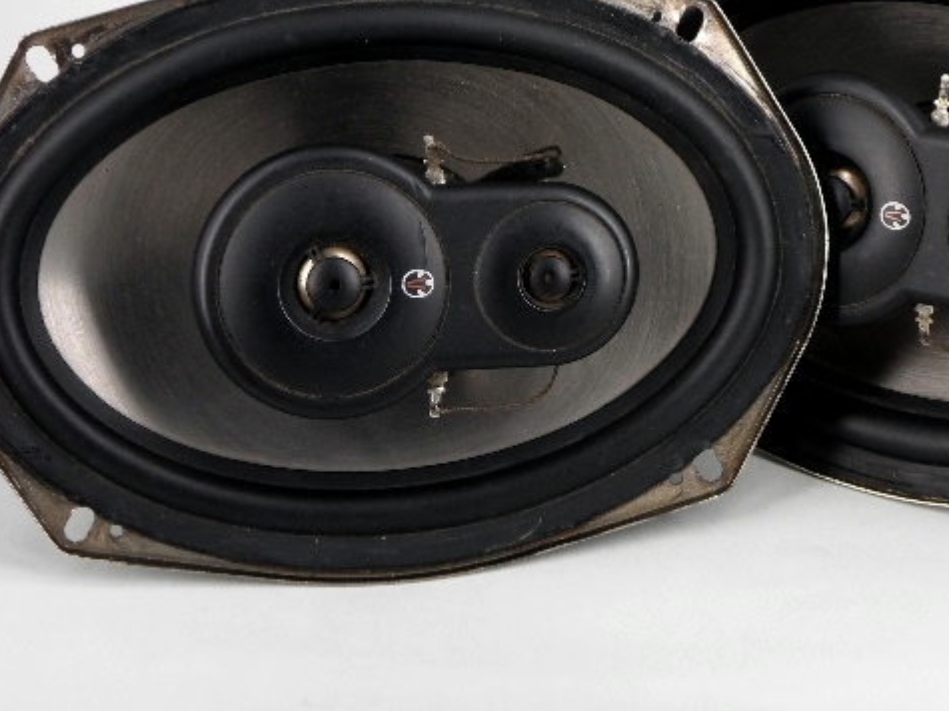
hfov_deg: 21.4
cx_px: 675
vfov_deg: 16.2
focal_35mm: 91
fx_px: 2494
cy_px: 230
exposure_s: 1/45
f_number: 4.1
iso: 100
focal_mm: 9.8
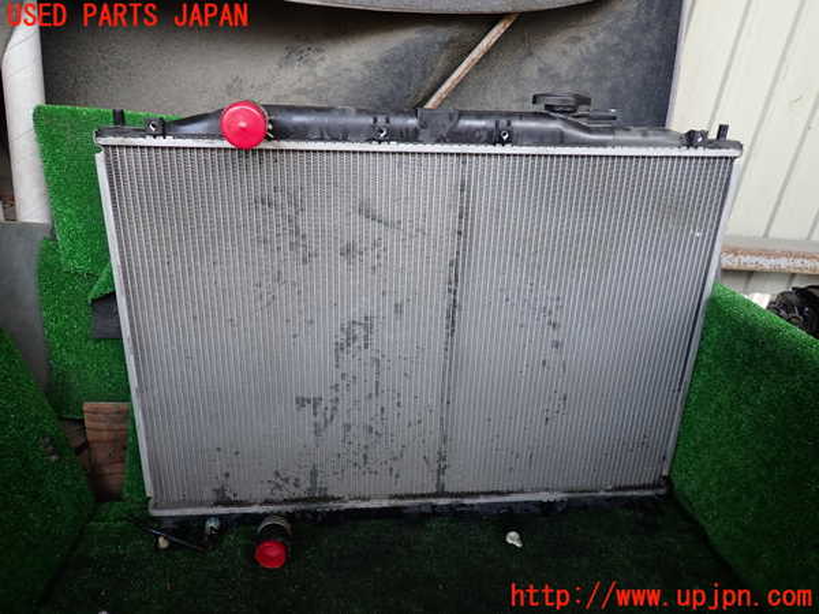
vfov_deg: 54.9
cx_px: 410
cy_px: 307
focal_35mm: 25
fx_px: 591
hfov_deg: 69.4
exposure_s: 1/60
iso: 100
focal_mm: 4.5
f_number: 2
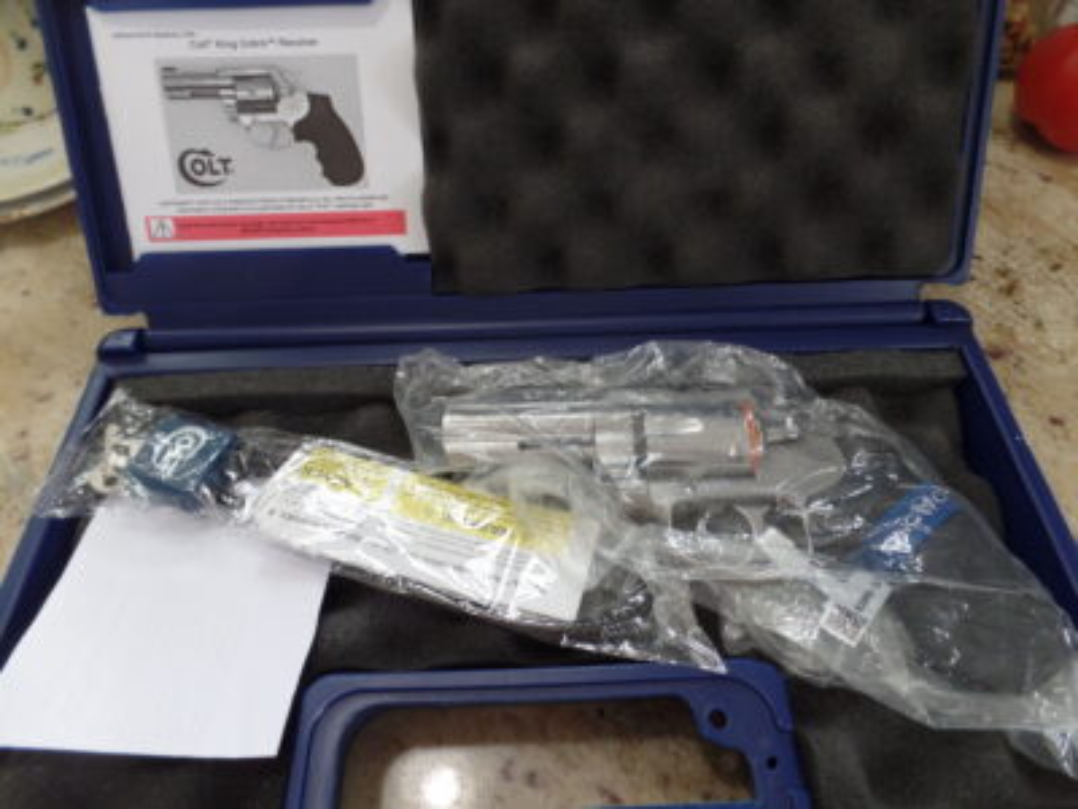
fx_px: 716
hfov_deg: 73.9
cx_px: 539
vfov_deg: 58.9
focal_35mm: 23
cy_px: 404
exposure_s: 1/30
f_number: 2.8
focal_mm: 4.1
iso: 160
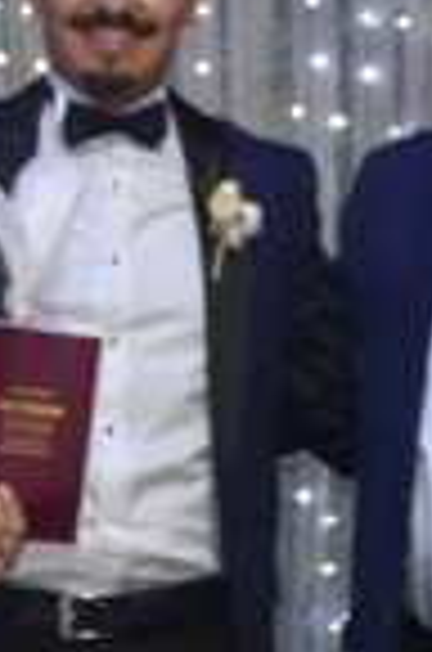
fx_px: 2876
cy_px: 70
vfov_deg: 12.8
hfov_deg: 8.5
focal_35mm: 159
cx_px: -32
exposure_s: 1/60
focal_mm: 24
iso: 800
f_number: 3.8
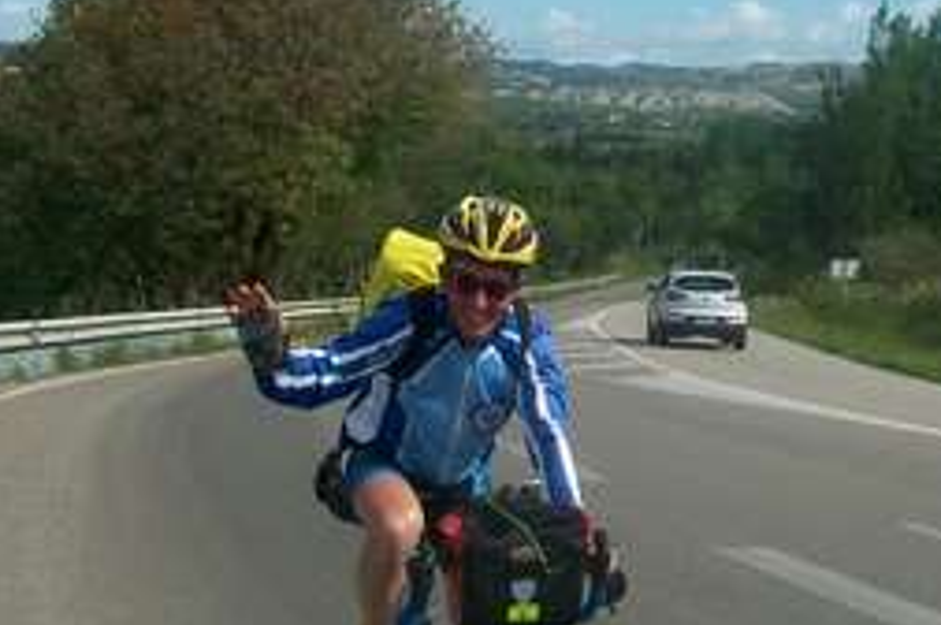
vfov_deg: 16.2
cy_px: 219
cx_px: 625
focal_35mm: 84
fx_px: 2193
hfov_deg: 24.1
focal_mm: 5.7
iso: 80
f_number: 5.5
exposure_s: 1/500
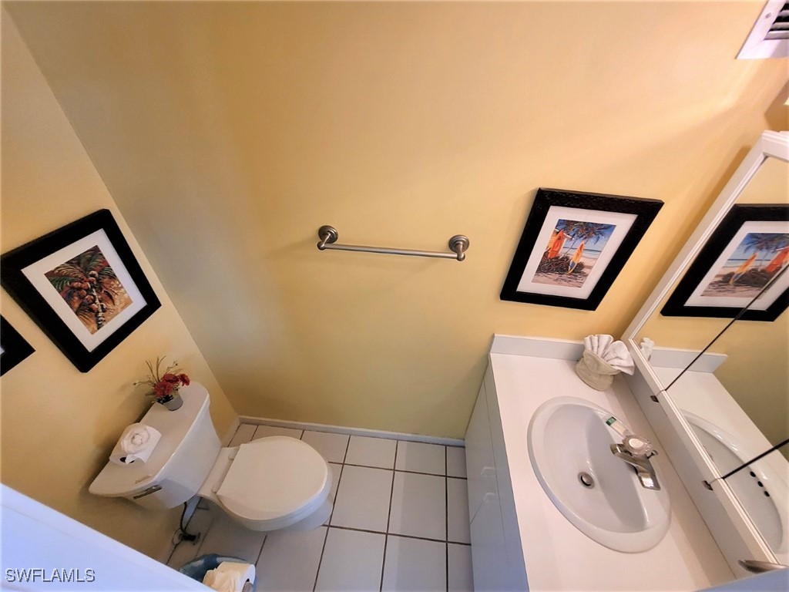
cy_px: 296
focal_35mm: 13
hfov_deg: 106.2
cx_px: 394
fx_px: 296
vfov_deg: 89.9
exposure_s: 1/59
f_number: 2.2
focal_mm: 1.74
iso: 100
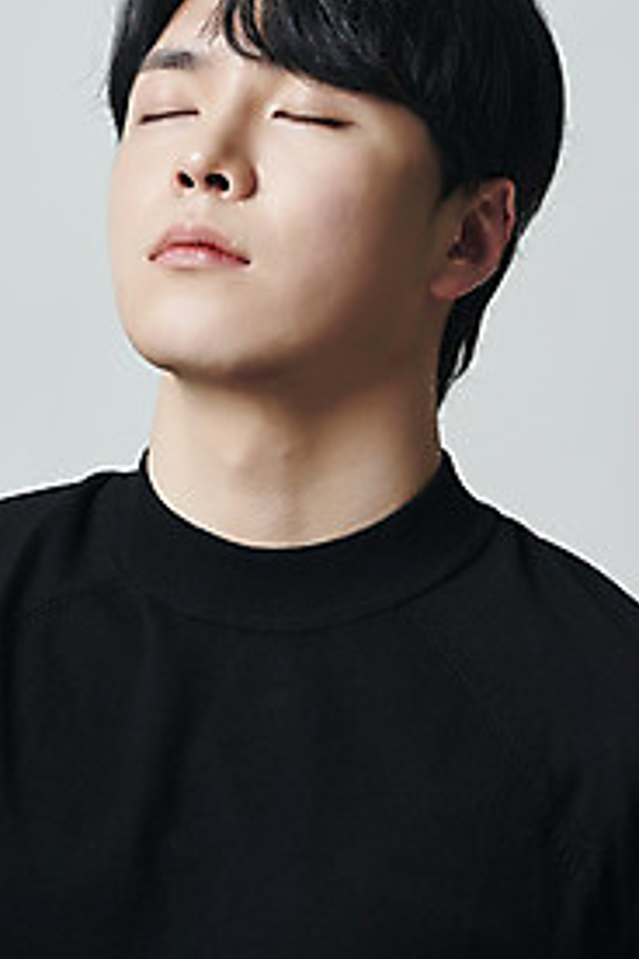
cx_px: 325
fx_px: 7721
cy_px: 320
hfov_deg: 4.7
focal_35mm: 290
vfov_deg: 7.1
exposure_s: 1/125
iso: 64
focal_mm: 200
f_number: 7.1
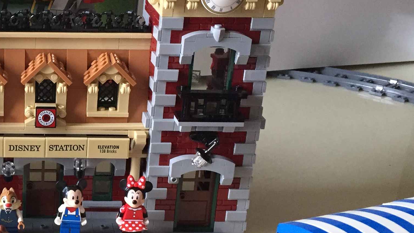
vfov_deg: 17.7
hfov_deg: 29.1
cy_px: 159
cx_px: 6
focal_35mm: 68
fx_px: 746
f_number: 2.2
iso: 160
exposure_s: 1/30
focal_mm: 4.15
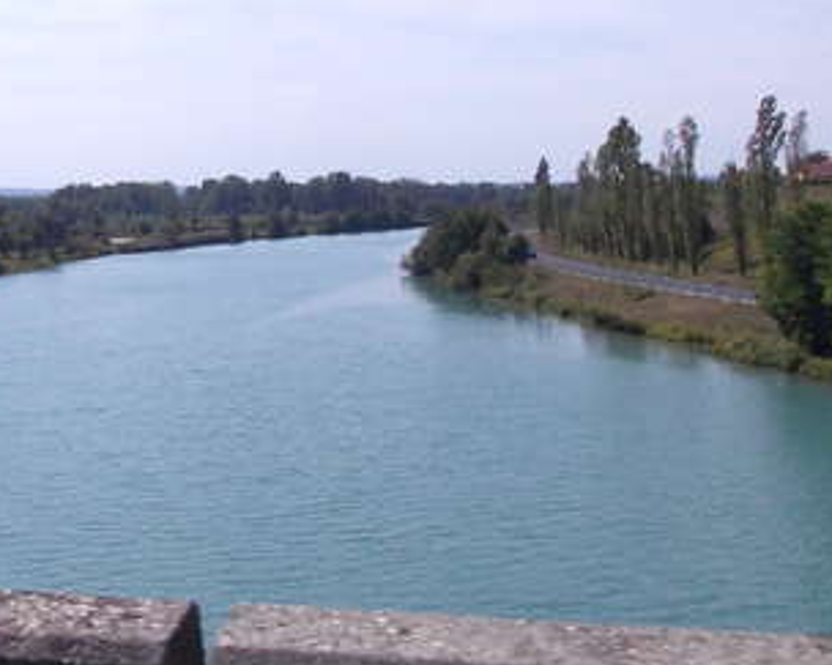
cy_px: 170
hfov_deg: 33.4
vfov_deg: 27.7
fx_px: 1329
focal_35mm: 54
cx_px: 131
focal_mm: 4
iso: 80
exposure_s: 1/800
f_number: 5.4
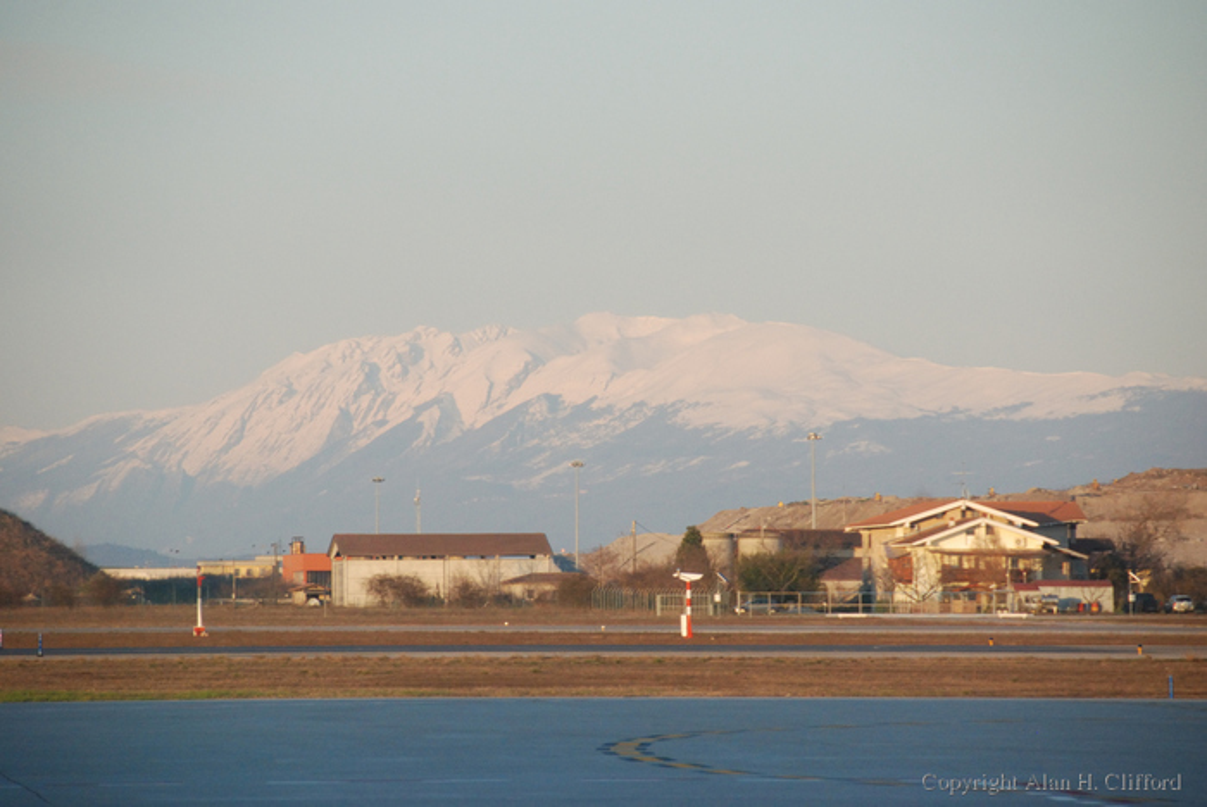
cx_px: 604
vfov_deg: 5.4
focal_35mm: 255
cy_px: 404
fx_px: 8556
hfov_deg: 8.1
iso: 1100
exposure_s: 1/200
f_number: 5.6
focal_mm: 170
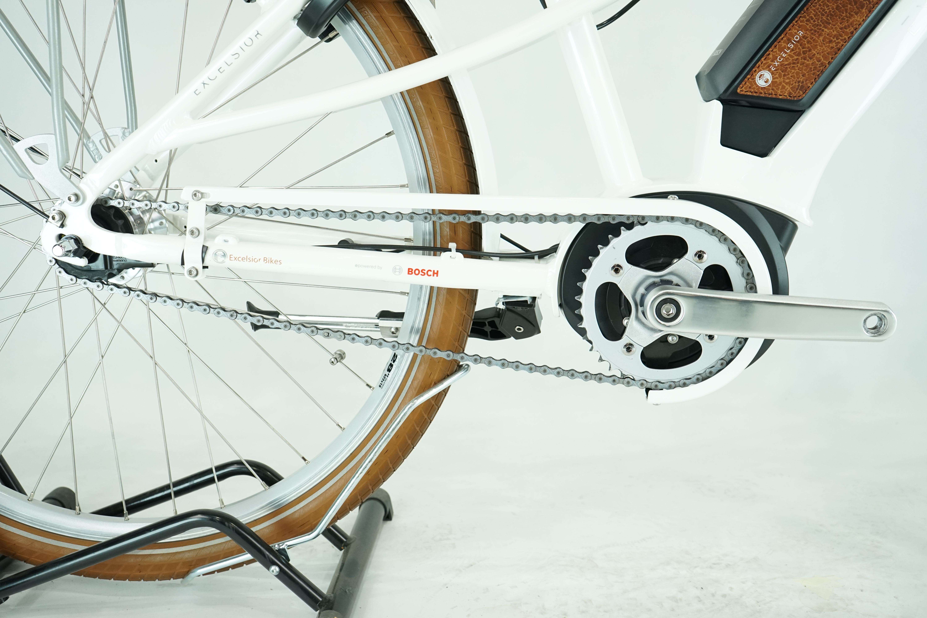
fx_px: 927
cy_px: 309
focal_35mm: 36
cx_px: 464
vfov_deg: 36.9
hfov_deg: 53.1
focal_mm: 36
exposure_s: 1/200
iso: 1600
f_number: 5.6
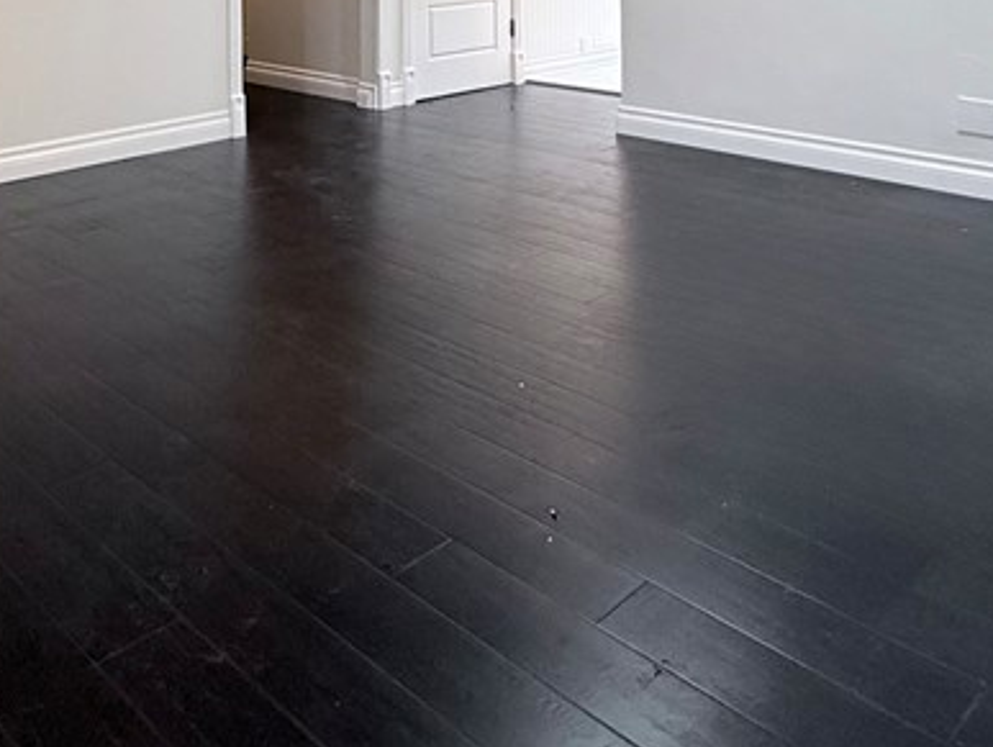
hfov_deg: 49.9
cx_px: 413
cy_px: -110
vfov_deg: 33.0
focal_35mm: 37
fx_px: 1062
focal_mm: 2.22
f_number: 2.2
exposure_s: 1/60
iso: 250
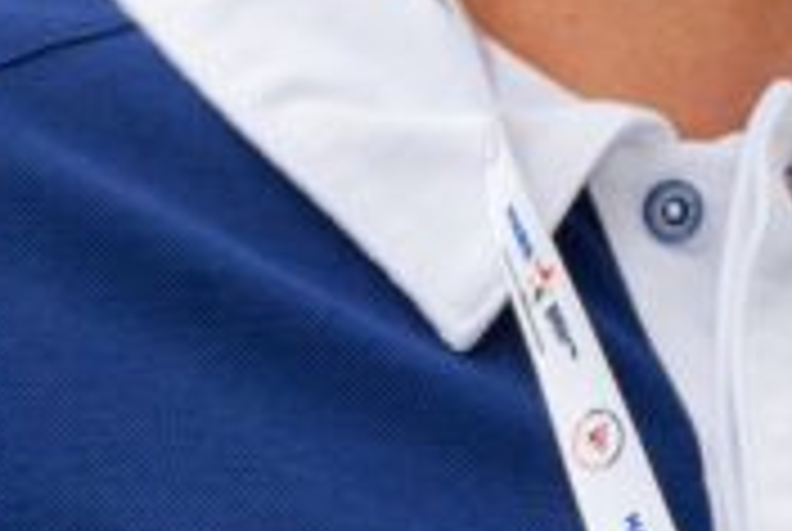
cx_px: 270
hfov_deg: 3.2
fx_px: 14214
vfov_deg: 2.1
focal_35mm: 645
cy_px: -436
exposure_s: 1/2000
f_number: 2.8
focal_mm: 92
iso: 500
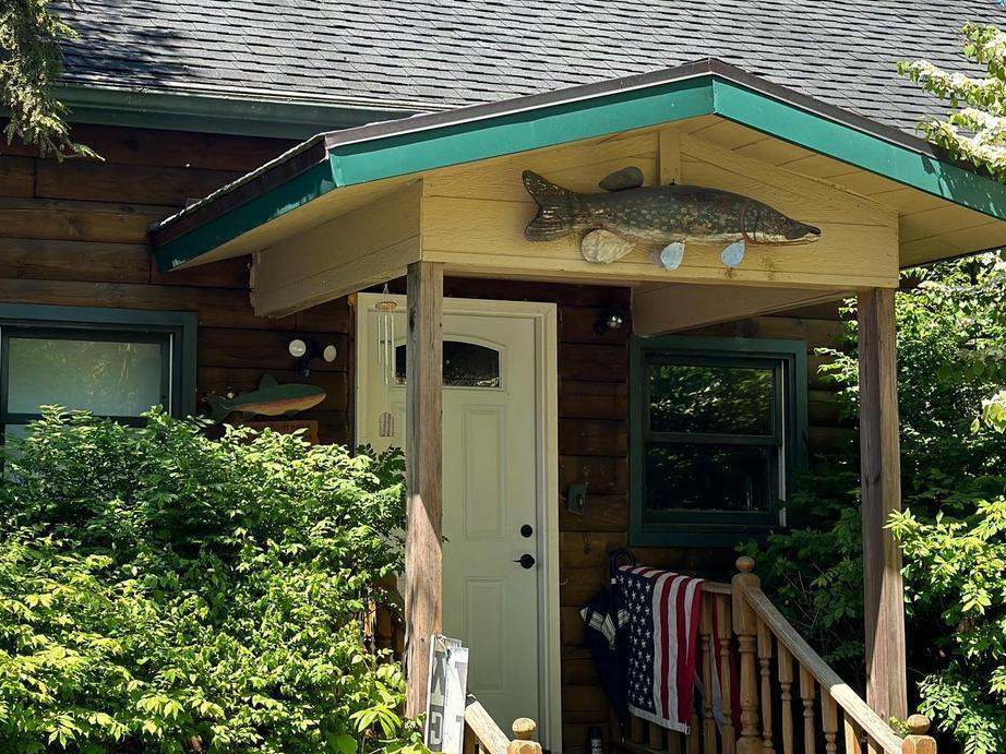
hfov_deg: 25.9
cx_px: 338
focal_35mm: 75
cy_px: 311
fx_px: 2179
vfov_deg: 19.6
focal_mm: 6.86
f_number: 1.78
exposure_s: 1/1157
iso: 80
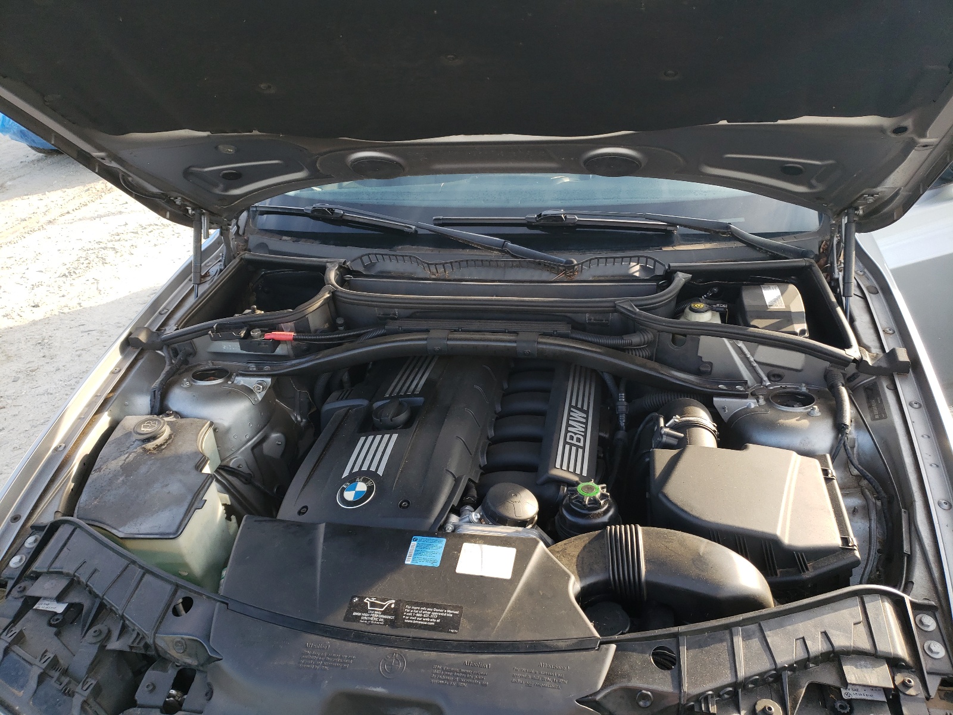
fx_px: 716
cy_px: 358
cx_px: 476
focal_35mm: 26
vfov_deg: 53.1
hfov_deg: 67.3
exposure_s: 1/270
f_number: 1.5
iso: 50
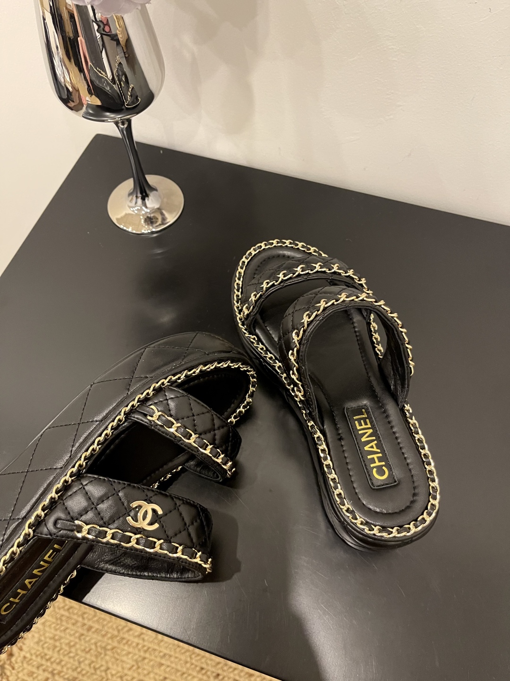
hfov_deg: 53.1
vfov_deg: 67.3
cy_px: 340
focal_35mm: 26
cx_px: 255
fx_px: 511
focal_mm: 5.1
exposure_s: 1/44
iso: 500
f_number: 1.6
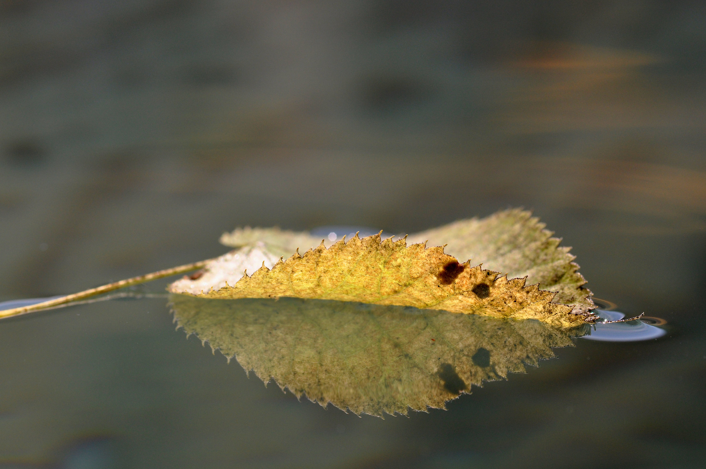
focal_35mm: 158
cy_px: 234
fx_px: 3085
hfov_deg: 13.1
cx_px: 353
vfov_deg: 8.7
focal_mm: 105
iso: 400
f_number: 7.1
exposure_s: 1/1000
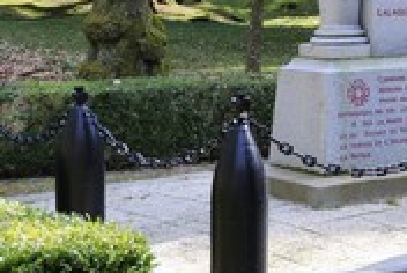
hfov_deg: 16.6
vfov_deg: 11.4
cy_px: -23
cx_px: 449
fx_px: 1348
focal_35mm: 119
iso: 400
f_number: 7.1
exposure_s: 1/100
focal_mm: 50
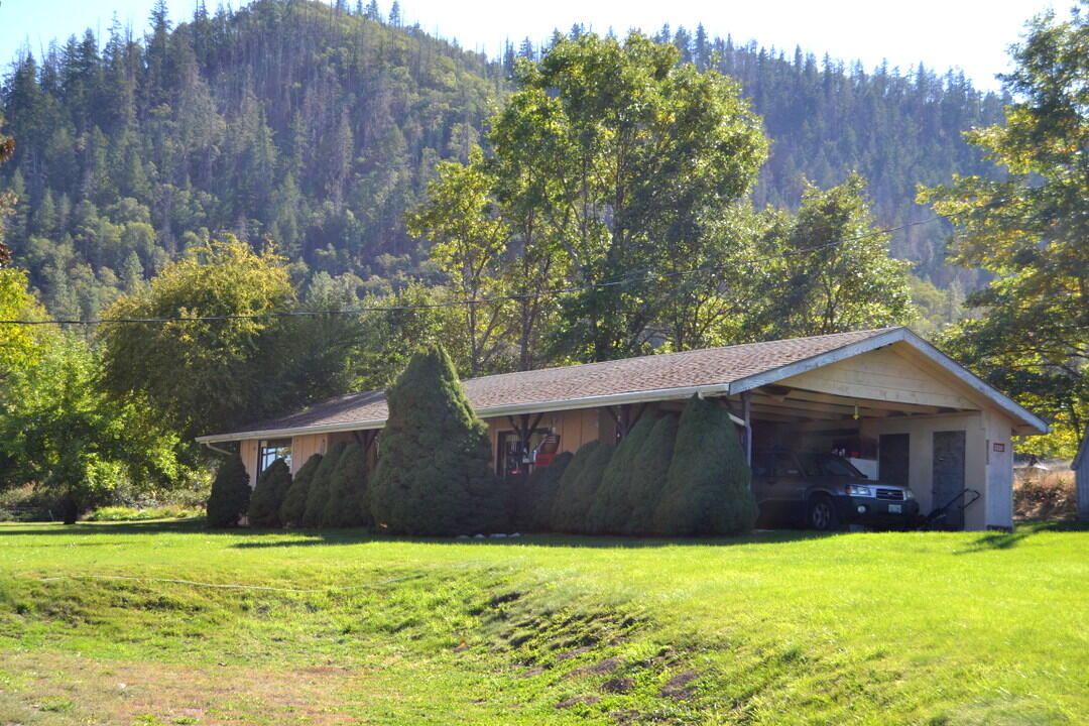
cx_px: 544
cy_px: 363
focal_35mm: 51
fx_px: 1543
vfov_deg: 26.5
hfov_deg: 38.9
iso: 100
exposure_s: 1/160
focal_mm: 34
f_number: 6.3
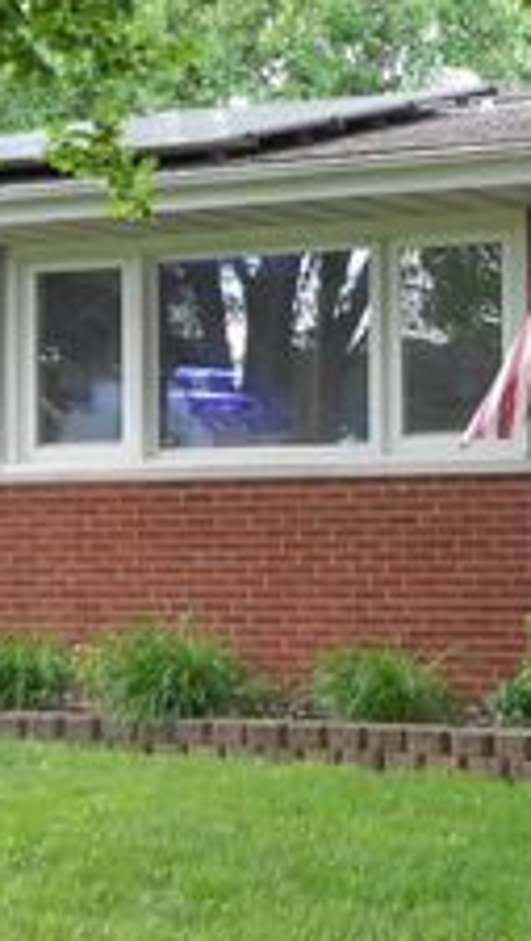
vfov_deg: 20.5
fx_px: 2596
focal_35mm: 104
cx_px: 489
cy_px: 479
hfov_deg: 11.6
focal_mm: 7.7
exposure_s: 1/30
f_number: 4.2
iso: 80
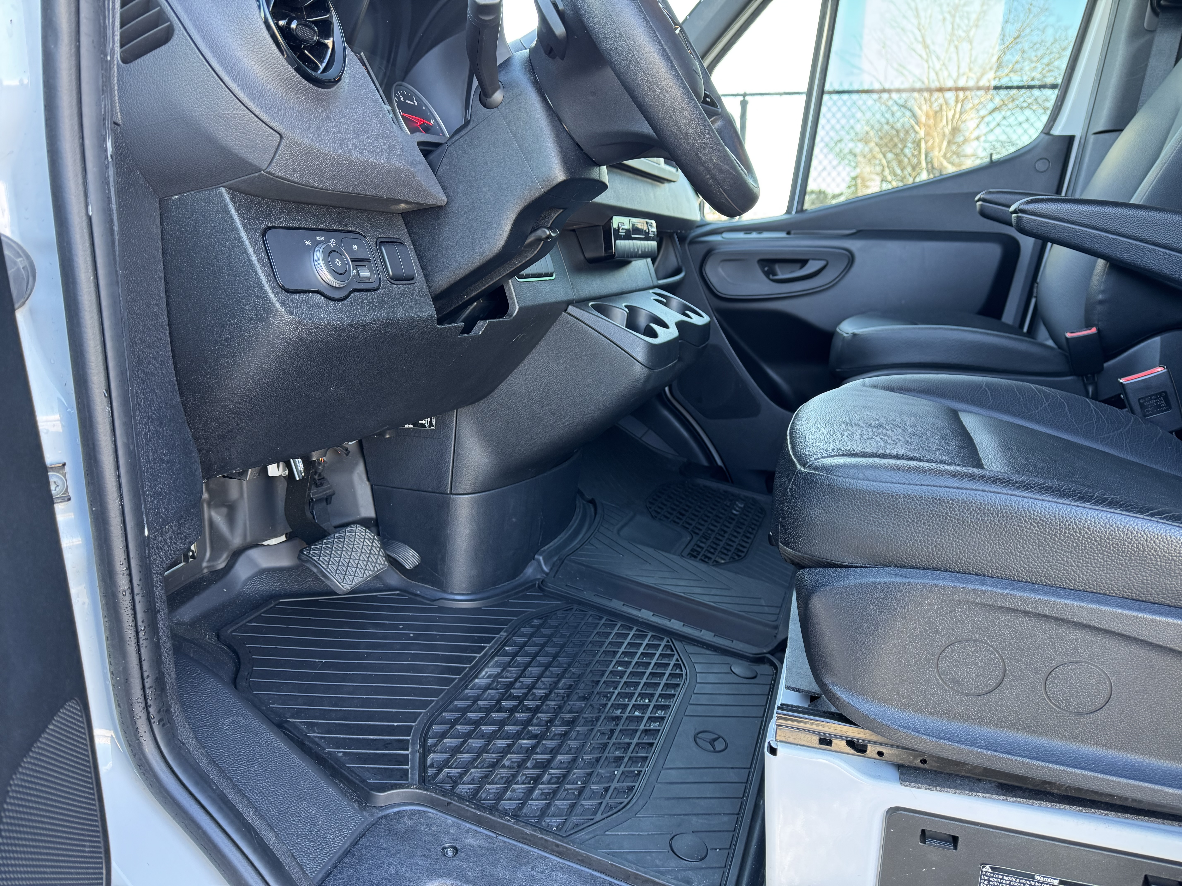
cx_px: 591
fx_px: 820
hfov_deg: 71.6
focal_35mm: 24
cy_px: 443
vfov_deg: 56.8
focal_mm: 6.76
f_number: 1.78
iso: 200
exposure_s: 1/100
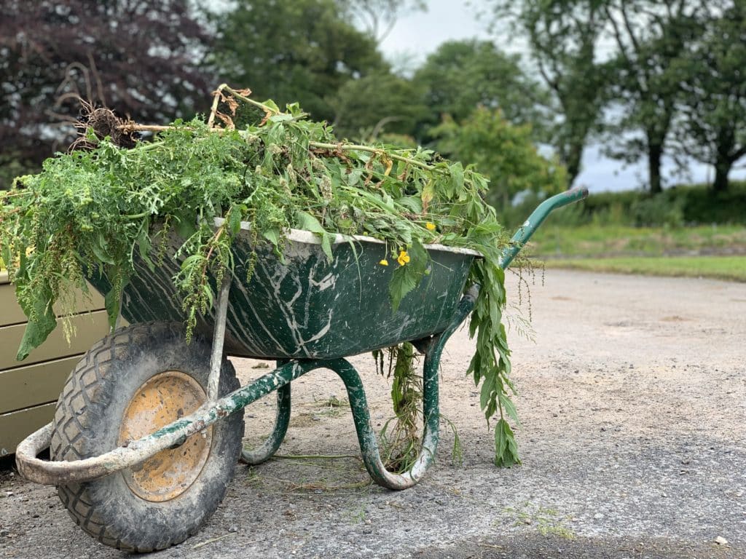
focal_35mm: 52
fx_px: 1121
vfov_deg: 28.0
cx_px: 373
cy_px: 280
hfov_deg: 36.8
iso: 16
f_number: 2.4
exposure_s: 1/214
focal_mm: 6
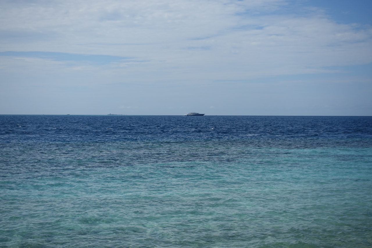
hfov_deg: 28.8
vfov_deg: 19.5
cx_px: 186
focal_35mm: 70
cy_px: 124
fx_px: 723
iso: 125
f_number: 4
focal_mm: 25.7
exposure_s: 1/250
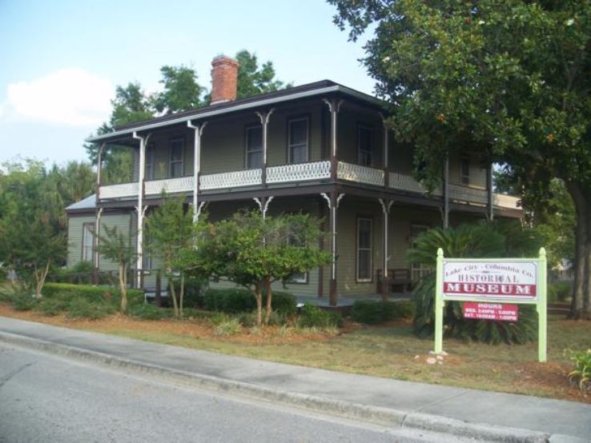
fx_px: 632
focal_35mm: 37
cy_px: 222
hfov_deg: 50.1
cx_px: 296
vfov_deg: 38.7
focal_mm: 7.8
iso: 64
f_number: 2.8
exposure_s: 1/250
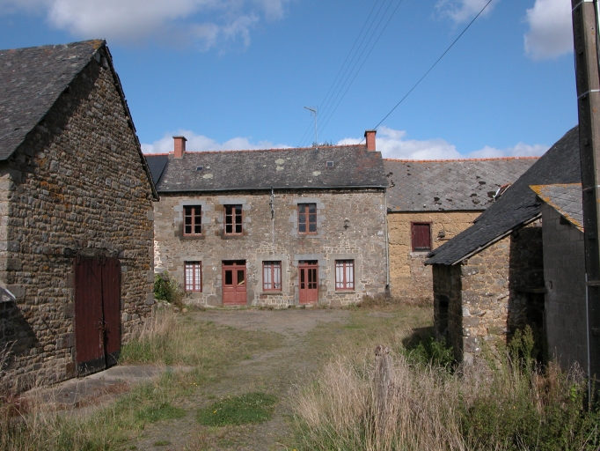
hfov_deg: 52.6
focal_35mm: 35
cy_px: 226
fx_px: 607
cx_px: 300
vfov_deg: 40.7
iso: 100
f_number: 7.1
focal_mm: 8.9
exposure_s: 1/411
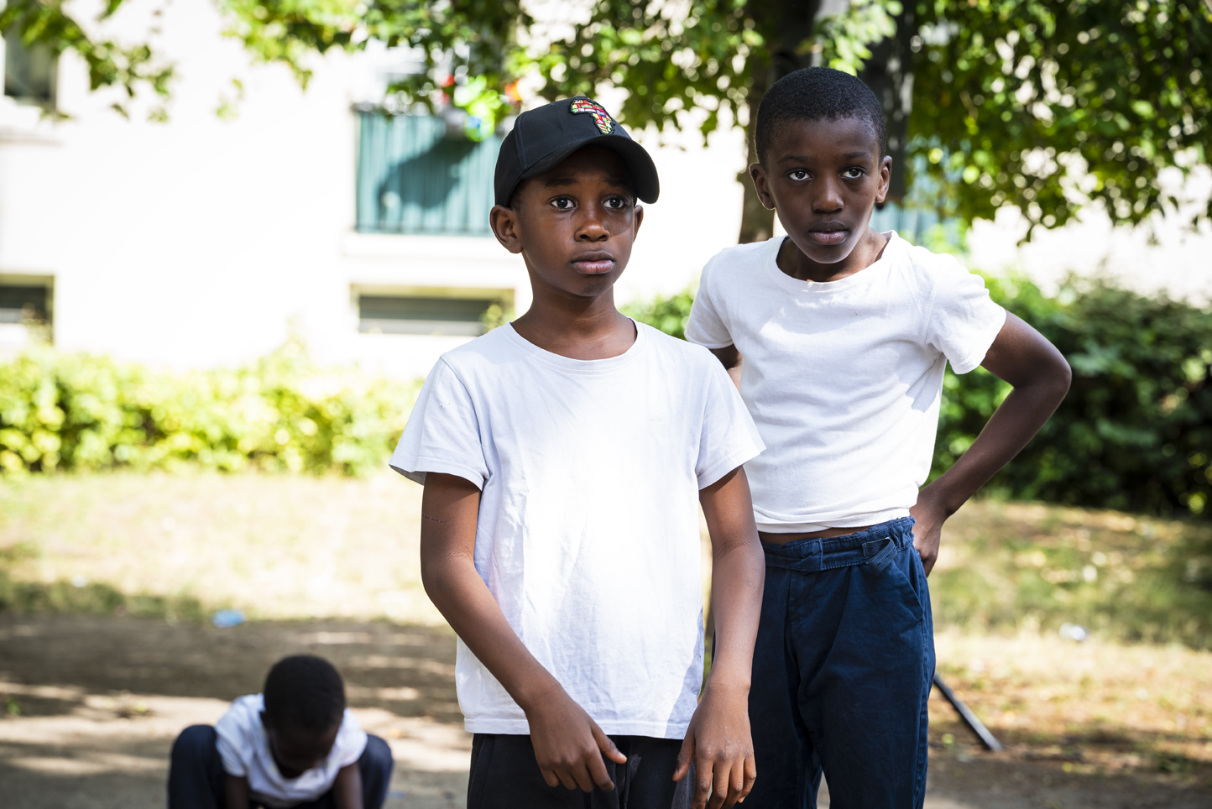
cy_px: 404
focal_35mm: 105
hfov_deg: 19.4
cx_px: 606
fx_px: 3536
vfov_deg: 13.1
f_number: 5.6
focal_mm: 105
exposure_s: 1/160
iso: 160
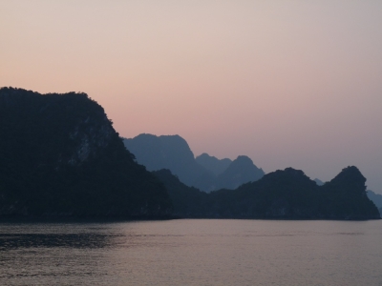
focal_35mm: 72
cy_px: 143
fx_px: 795
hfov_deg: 27.0
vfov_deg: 20.4
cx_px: 191
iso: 100
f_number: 4
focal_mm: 12.8
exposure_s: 1/160
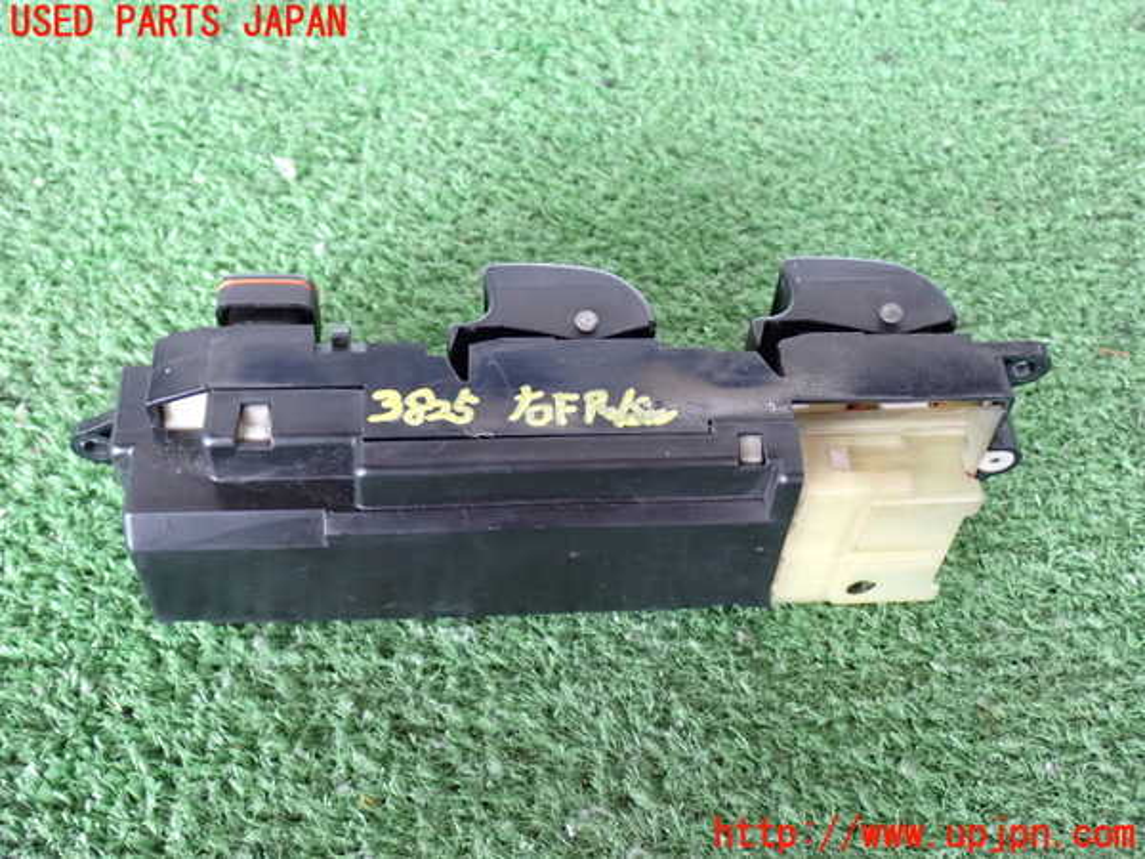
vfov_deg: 32.9
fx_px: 1455
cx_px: 572
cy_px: 430
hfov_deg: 42.9
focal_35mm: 44
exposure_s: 1/30
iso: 800
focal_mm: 7.84
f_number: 2.9
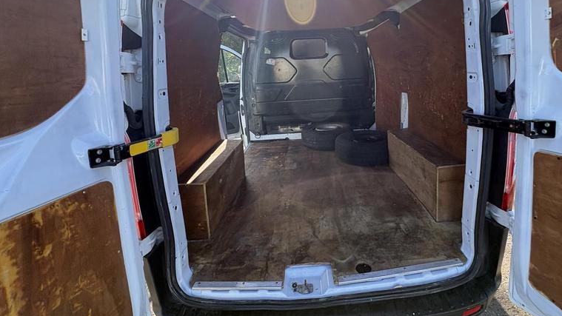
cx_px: 319
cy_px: 122
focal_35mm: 18
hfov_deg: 92.1
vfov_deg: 60.4
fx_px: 268
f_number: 2.2
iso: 64
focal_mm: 2.22
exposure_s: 1/277
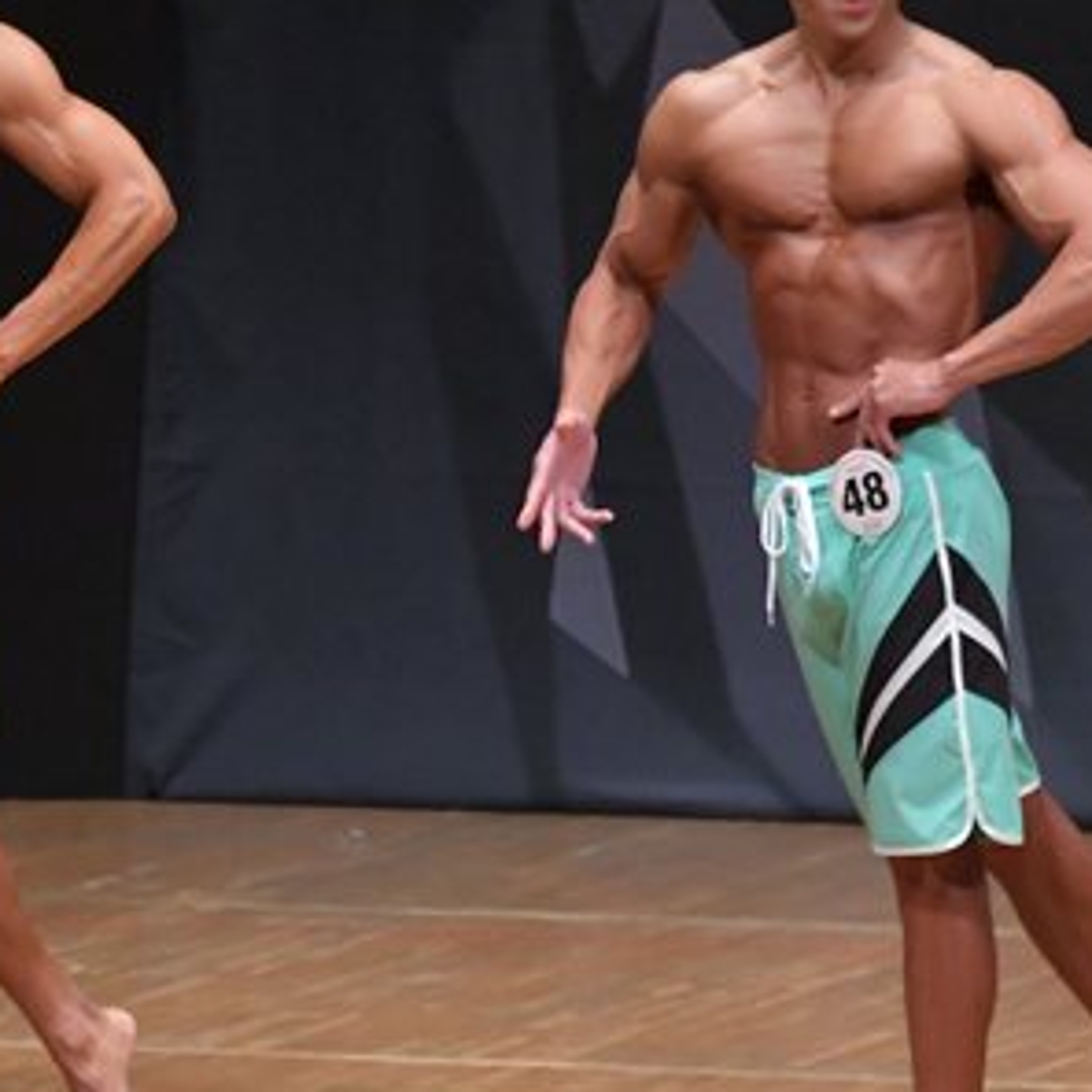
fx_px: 20236
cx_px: -264
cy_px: 450
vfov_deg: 3.1
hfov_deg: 3.1
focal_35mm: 567
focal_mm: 170
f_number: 5.6
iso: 6400
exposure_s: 1/400
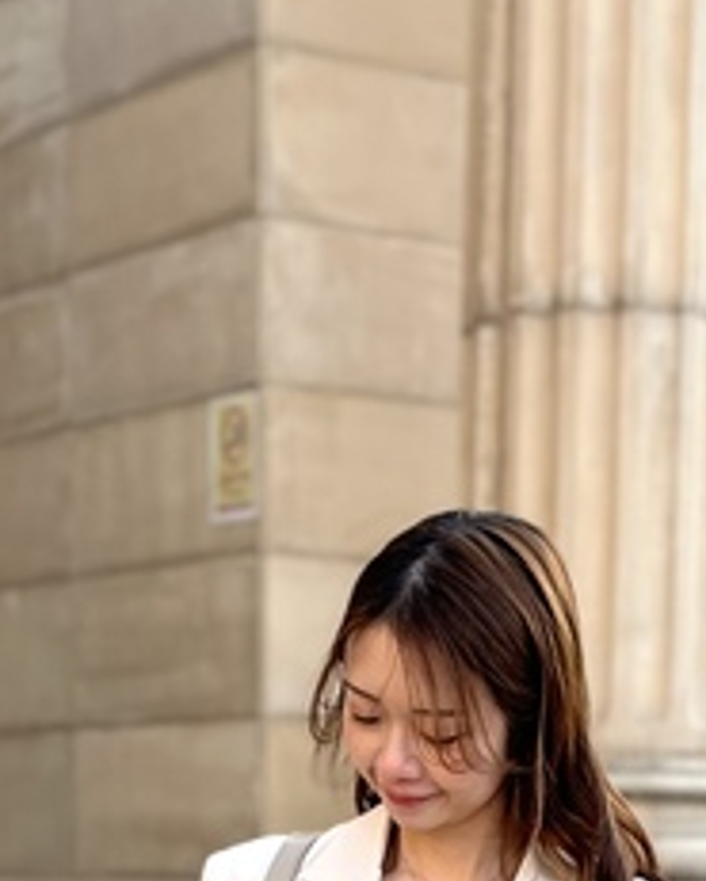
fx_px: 2871
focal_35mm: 110
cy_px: 1140
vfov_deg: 16.5
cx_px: 416
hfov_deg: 14.0
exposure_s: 1/419
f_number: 1.6
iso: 50
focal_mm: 5.1
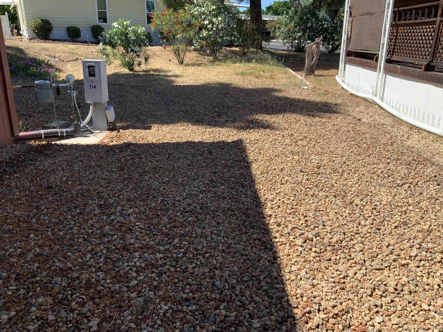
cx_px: 222
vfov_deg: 48.2
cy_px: 166
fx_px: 371
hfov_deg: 61.7
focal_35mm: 29
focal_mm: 3
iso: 16
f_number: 1.8
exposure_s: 1/978
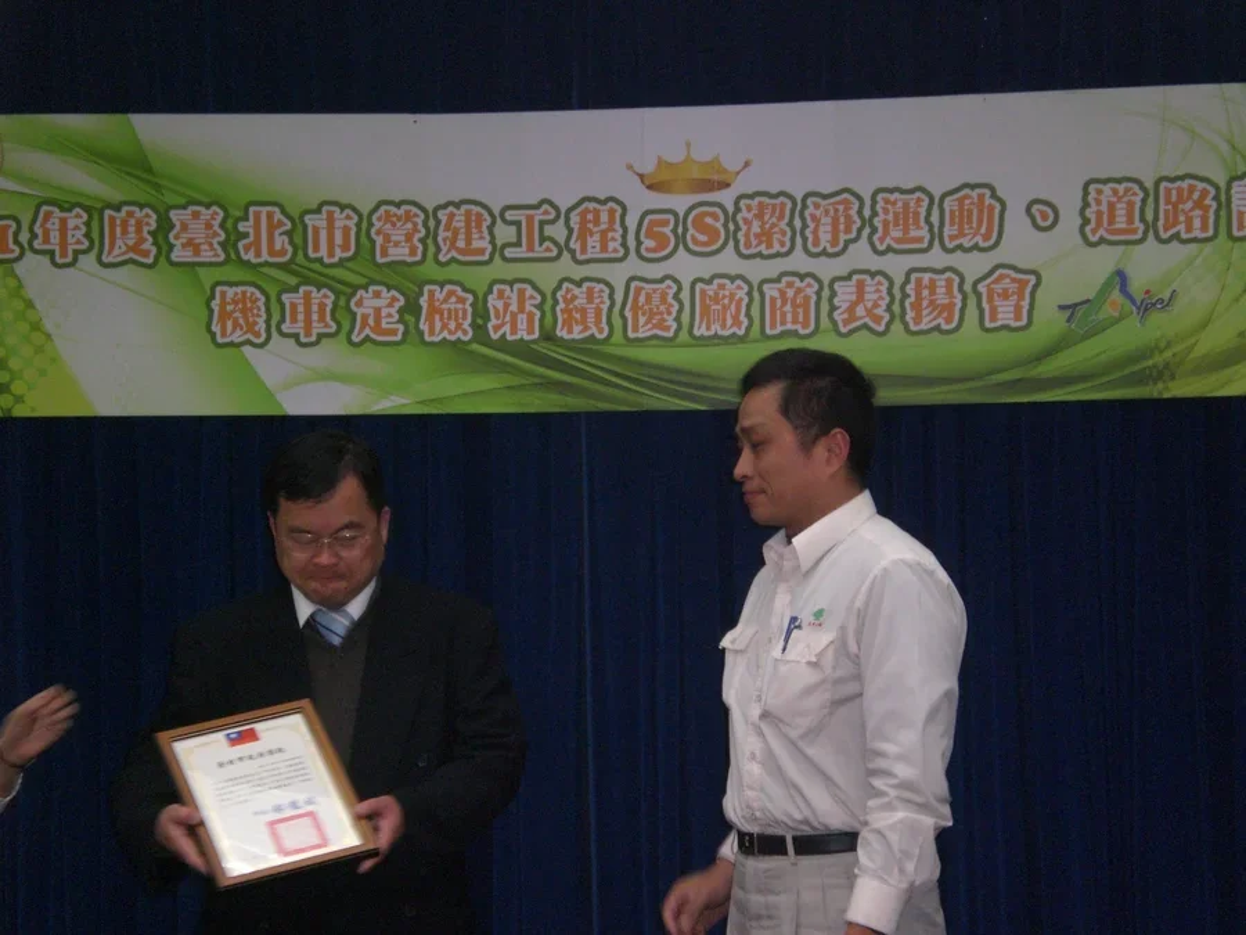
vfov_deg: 17.0
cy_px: 468
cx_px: 623
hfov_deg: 22.5
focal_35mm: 87
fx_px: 3132
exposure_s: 1/60
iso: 200
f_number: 5
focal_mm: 14.49
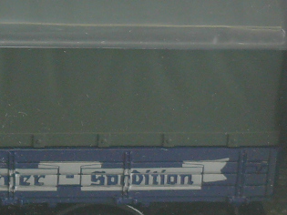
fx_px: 1475
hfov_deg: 11.0
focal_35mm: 178
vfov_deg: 8.3
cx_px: -28
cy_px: 66
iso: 100
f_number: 3.2
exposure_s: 1/100
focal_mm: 7.4
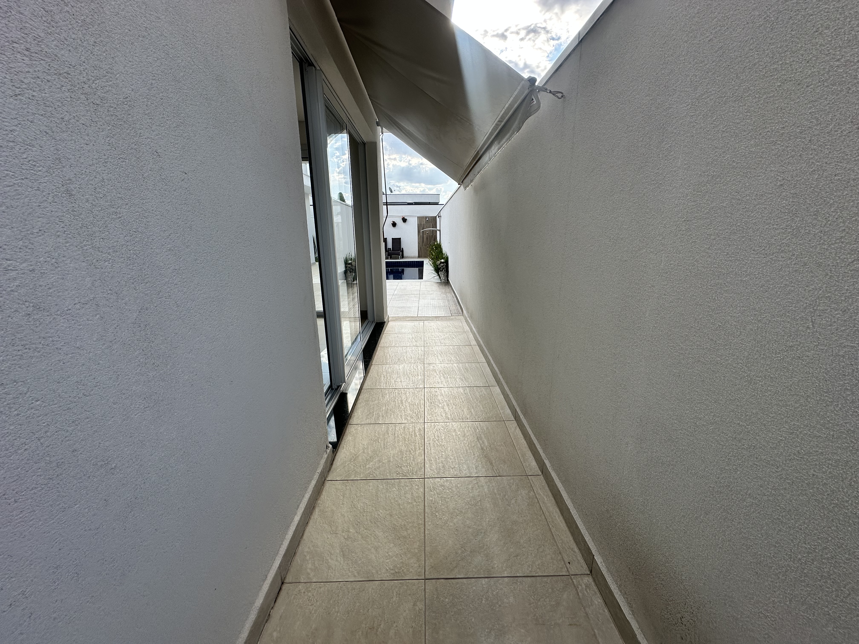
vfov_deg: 85.7
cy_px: 322
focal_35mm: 14
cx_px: 430
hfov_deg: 102.1
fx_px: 347
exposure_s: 1/1006
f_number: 2.2
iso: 40
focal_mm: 2.22
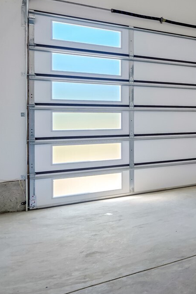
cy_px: 115
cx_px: 303
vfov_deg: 48.1
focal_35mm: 40
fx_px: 327
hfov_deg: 24.7
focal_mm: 16
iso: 400
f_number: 9
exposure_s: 1/320
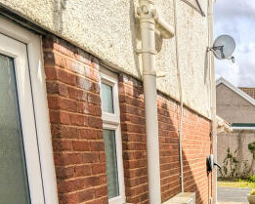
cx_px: 279
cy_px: 226
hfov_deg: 34.8
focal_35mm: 46
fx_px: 347
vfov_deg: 29.5
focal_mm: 2.02
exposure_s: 1/4902
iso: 51
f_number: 1.7
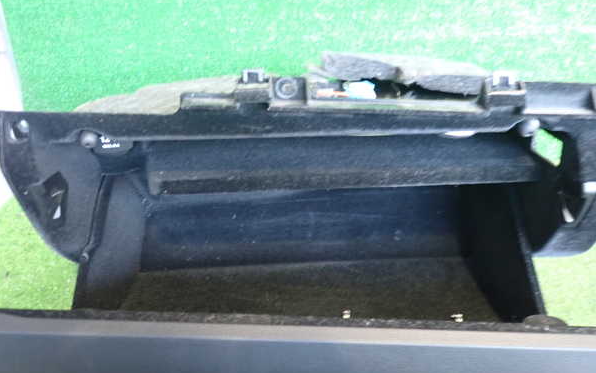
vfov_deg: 39.5
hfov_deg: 59.6
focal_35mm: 32
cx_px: 297
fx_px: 520
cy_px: 196
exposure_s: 1/25
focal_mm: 5.4
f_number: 2.3
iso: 800
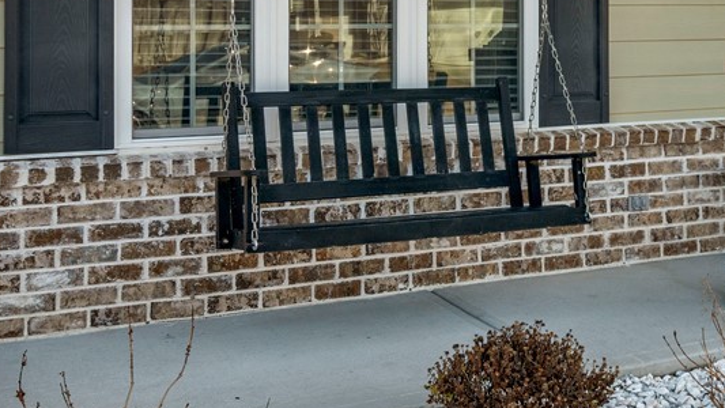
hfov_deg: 31.0
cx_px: 679
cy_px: 15
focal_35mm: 64
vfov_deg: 18.4
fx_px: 1231
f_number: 7.1
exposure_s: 1/400
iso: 250
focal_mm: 20
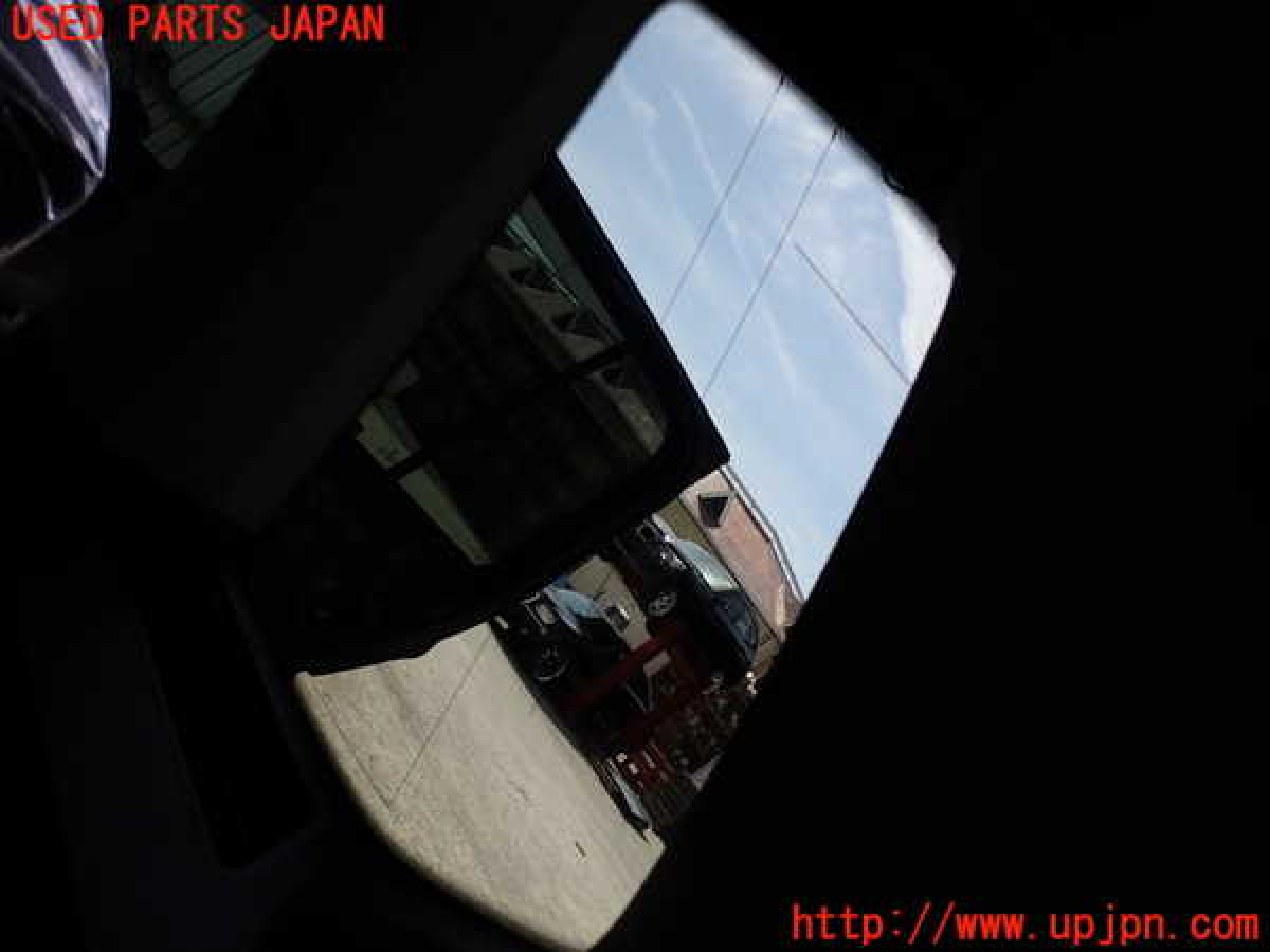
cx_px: 635
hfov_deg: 60.0
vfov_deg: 46.8
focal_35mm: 30
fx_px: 1101
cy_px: 476
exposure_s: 1/640
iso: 100
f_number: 3.2
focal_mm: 5.4
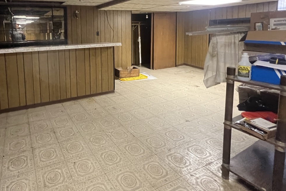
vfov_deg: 58.3
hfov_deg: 79.6
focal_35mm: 20
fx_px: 159
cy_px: 45
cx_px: 83
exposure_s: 1/60
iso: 1000
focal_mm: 1.57
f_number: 1.8
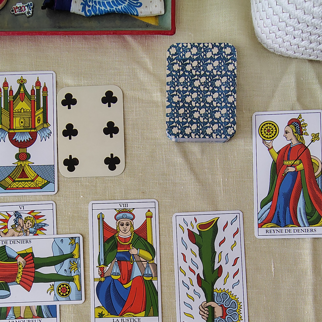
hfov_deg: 50.8
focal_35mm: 32
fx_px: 337
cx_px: 129
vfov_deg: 47.3
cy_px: 273
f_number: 2.2
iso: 236
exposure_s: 1/60
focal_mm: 2.13
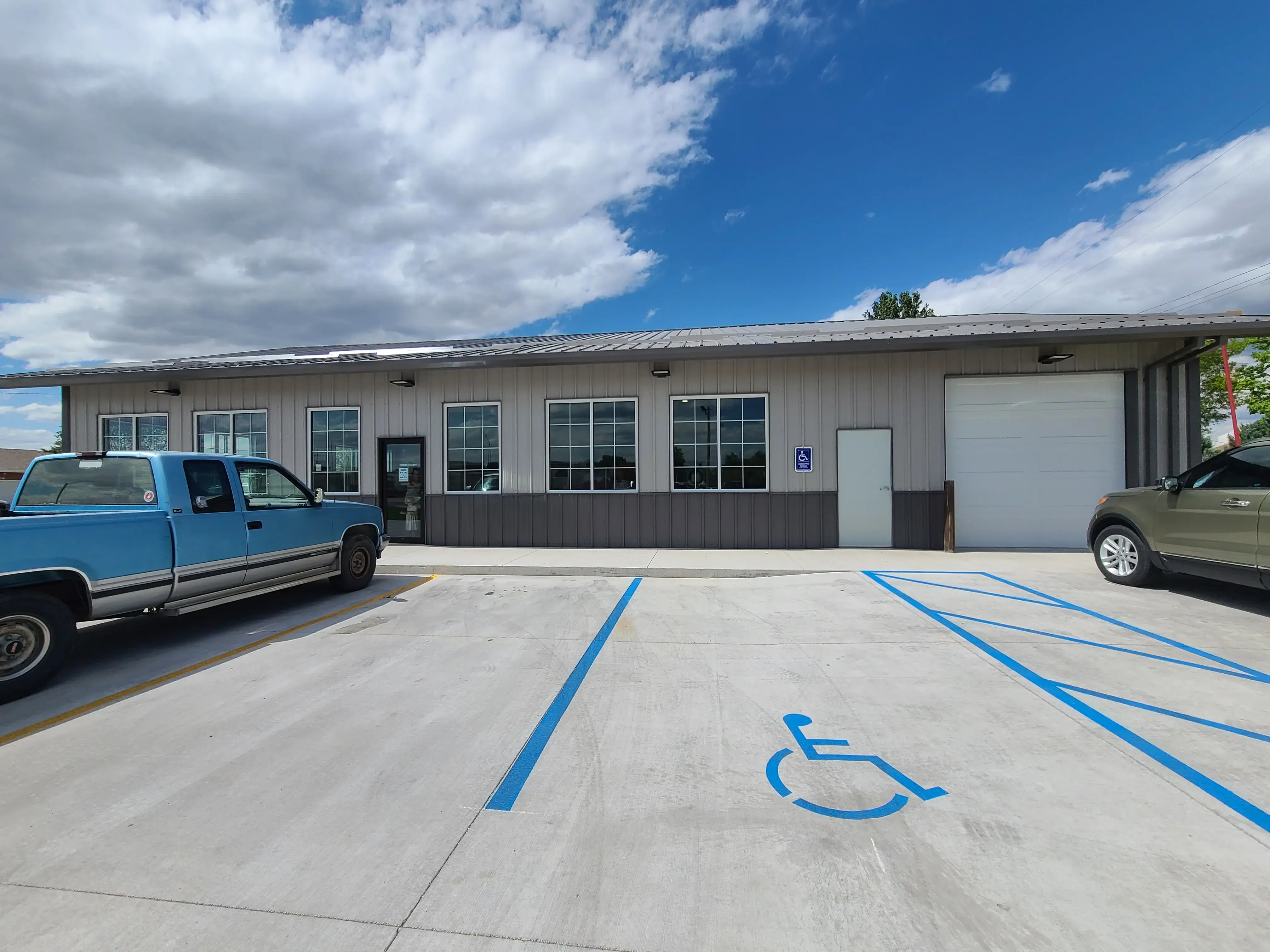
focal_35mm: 13
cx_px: 635
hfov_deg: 106.2
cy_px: 476
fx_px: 477
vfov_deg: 89.9
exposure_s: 1/3417
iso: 50
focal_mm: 2.2
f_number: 2.2
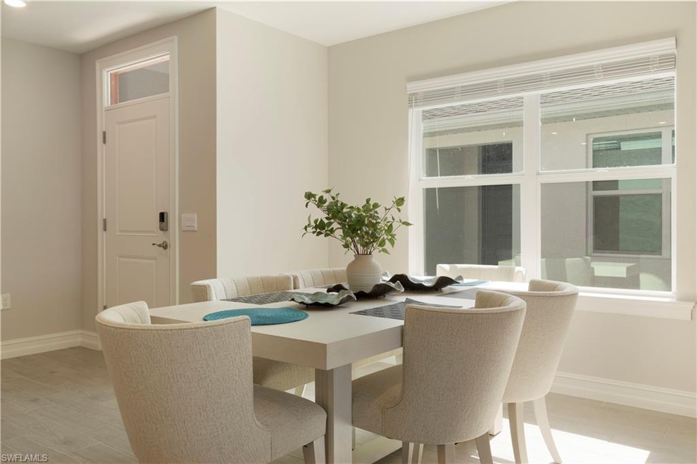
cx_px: 348
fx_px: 581
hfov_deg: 61.9
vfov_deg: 43.6
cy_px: 232
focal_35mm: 30
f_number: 4.5
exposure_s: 1/30
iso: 160
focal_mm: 20
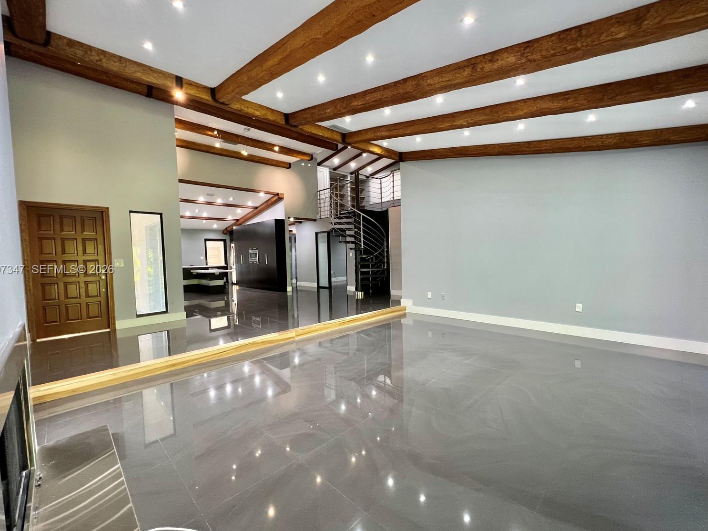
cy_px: 270
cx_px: 347
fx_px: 286
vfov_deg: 85.6
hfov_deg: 102.1
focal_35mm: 14
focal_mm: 1.57
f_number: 1.8
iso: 250
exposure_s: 1/60
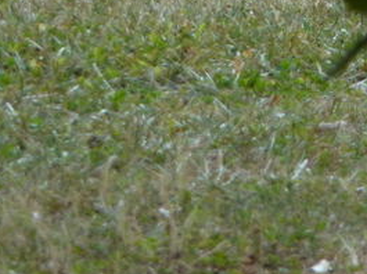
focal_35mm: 907
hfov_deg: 2.2
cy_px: -91
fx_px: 9603
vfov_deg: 1.6
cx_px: 546
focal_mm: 49.2
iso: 160
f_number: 4.9
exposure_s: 1/125
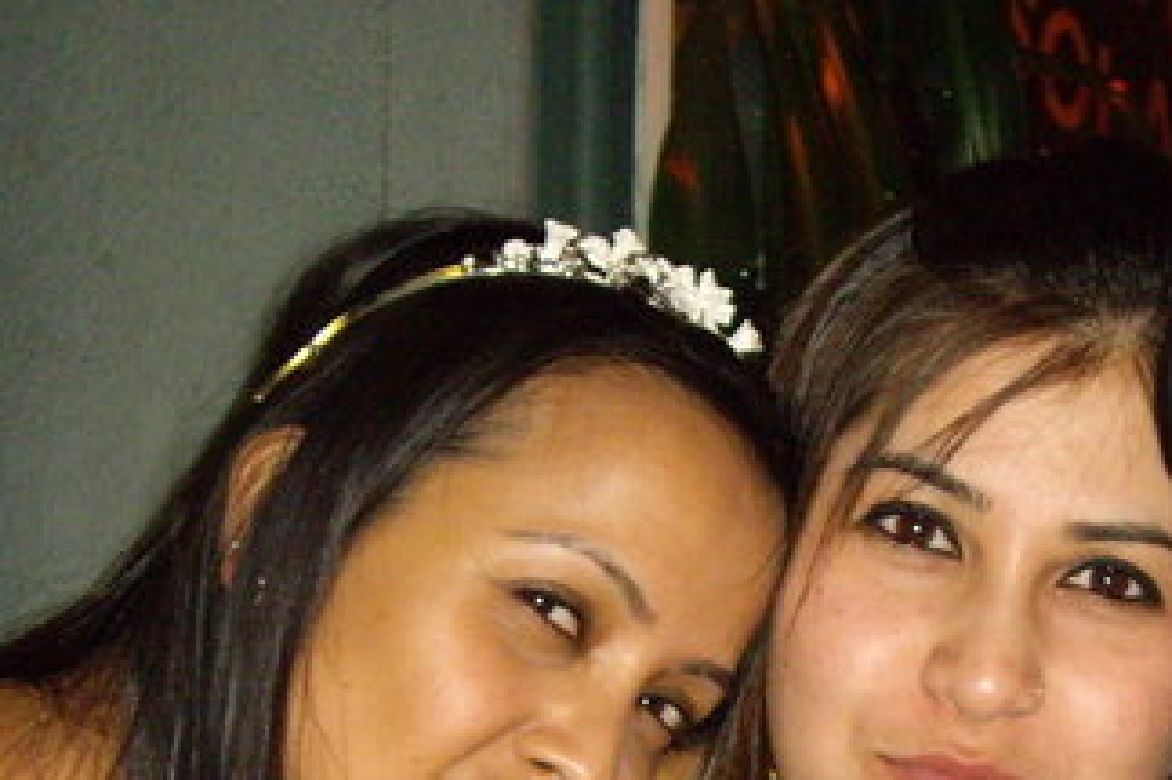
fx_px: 3156
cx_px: 784
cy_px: 755
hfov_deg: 21.0
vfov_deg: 13.9
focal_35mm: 97
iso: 400
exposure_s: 1/50
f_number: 3
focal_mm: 7.6
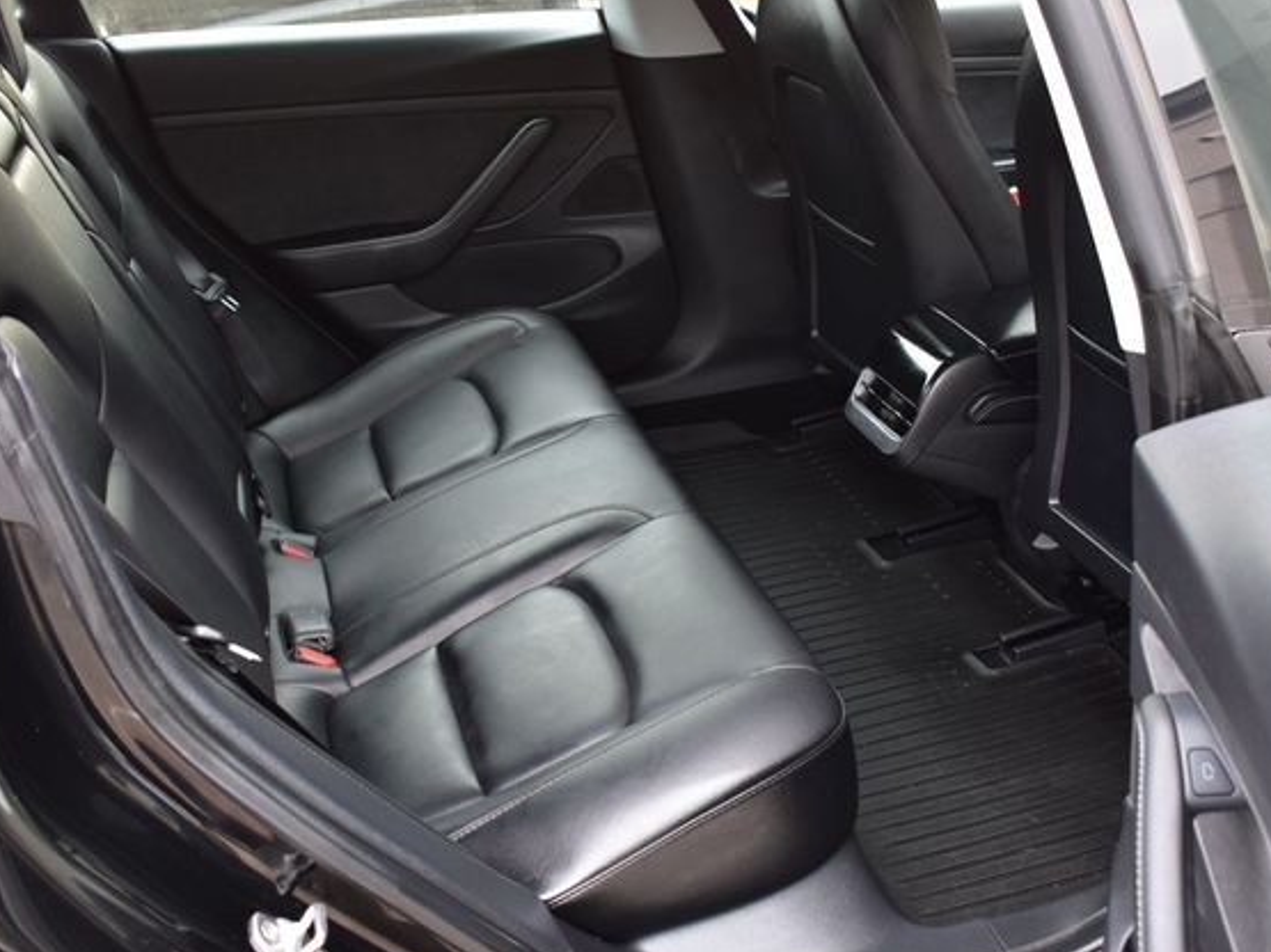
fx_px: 1525
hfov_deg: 45.2
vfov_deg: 34.7
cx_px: 680
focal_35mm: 42
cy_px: 478
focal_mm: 25
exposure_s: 1/20
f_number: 6.3
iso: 400
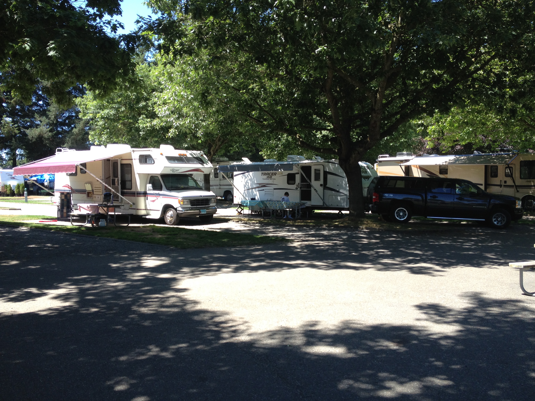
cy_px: 200
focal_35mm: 35
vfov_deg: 40.7
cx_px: 268
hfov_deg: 52.6
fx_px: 541
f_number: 2.4
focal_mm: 4.28
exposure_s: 1/314
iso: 50
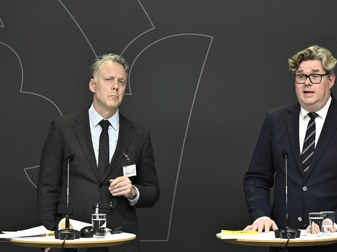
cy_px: 135
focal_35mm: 145
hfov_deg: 13.6
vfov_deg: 10.2
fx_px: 1411
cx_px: 194
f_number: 2.8
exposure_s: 1/250
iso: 1250
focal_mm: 120
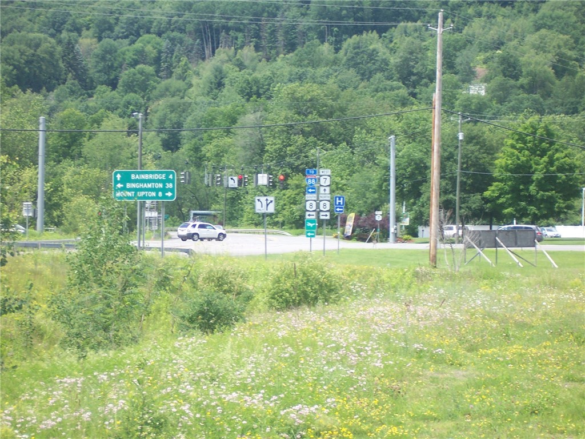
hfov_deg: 14.9
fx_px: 2231
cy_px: 220
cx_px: 292
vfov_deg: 11.2
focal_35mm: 132
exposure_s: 1/250
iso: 80
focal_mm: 22
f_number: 4.8
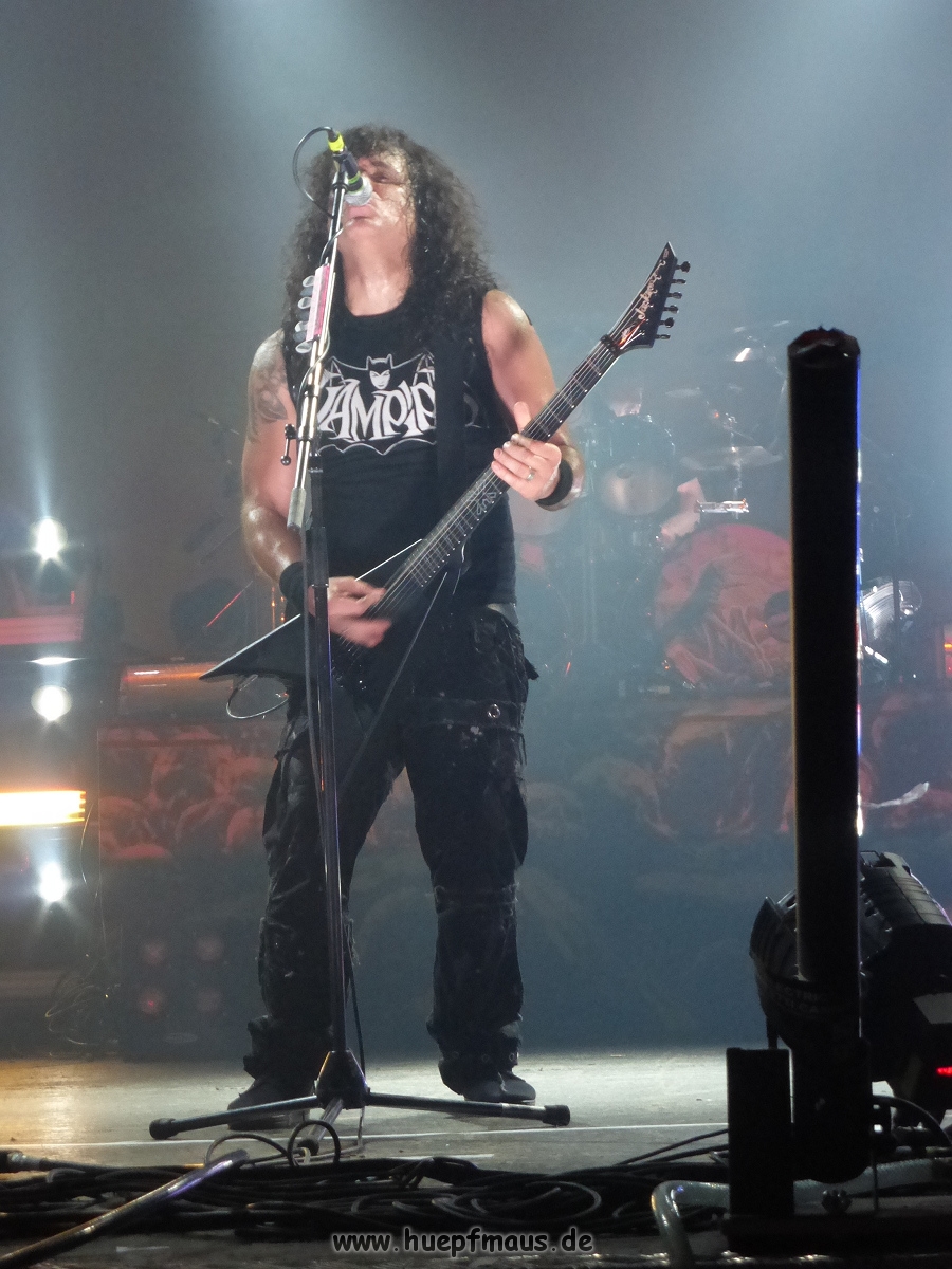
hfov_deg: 18.7
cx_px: 476
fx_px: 2897
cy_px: 634
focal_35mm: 79
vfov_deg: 24.7
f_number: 5.1
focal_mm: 14.2
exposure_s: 1/60
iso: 800
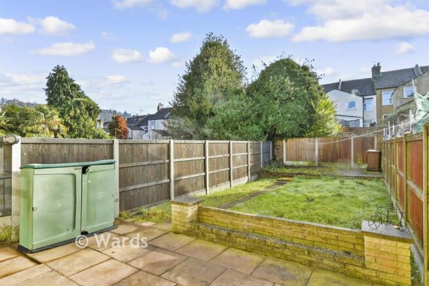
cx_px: 214
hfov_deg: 100.4
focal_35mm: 15
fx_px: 179
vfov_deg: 77.4
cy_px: 143
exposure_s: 1/80
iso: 160
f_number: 8
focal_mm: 10
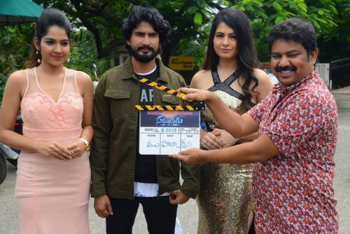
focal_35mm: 65
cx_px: 175
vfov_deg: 20.9
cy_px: 117
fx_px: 632
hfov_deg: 31.0
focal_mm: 65
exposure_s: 1/125
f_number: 9
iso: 250
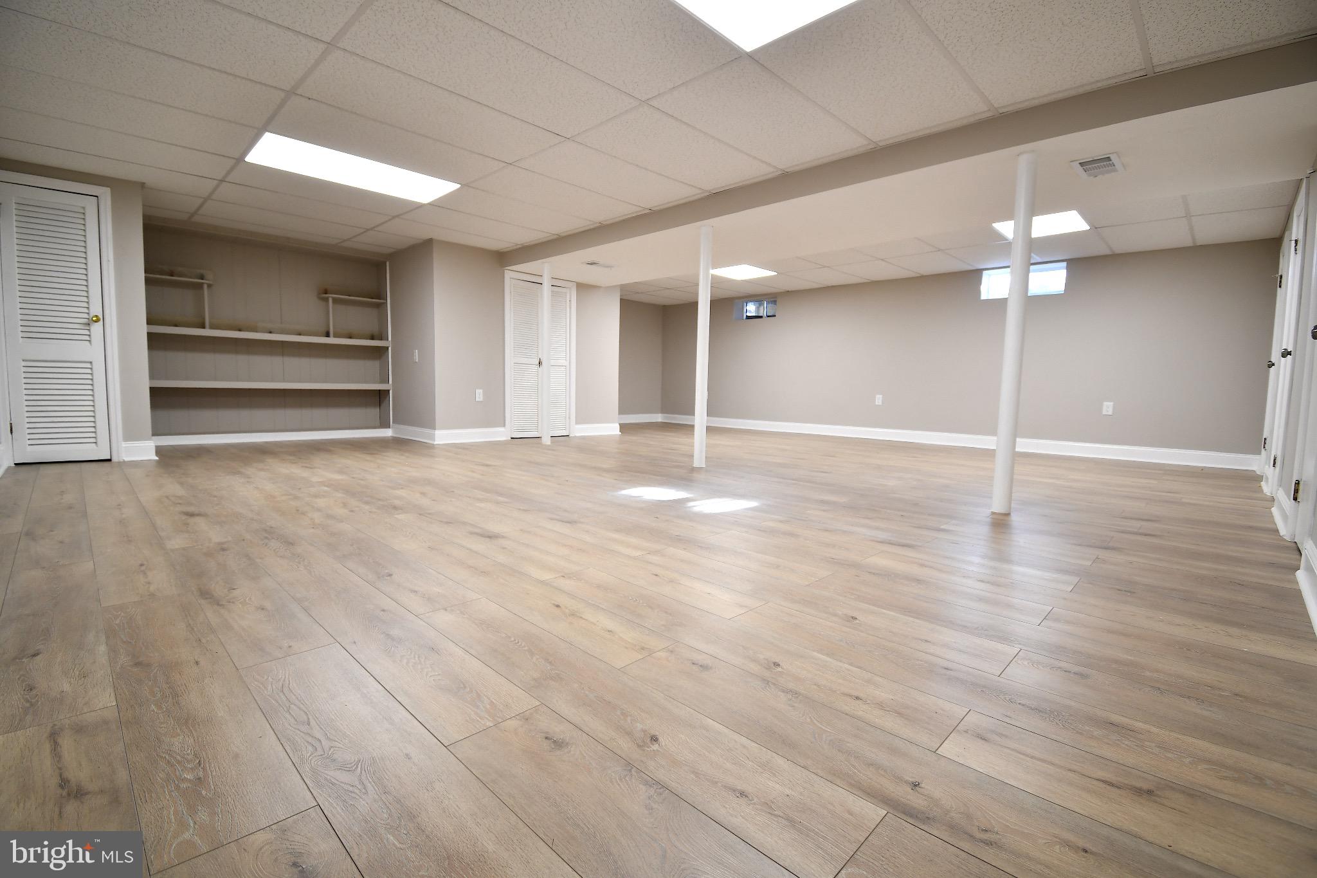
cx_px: 658
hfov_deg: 100.4
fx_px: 549
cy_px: 439
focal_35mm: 15
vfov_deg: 77.3
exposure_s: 1/8
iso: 100
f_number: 4.5
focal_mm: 10
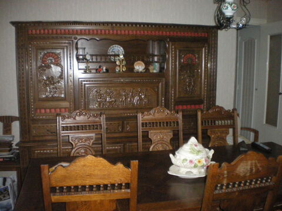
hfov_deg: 51.4
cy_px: 106
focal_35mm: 36
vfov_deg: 39.7
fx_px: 293
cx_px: 141
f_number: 3.1
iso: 800
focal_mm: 6.3
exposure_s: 1/50
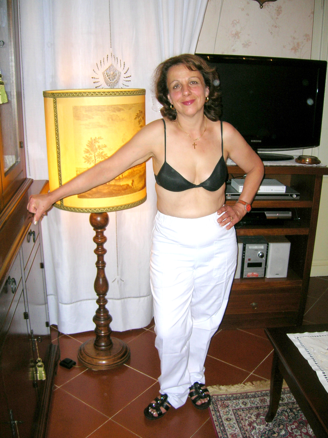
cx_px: 164
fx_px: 430
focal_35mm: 34
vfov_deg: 54.0
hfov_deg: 41.8
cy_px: 219
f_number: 2.9
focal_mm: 5.7
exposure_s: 1/60.1
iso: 50
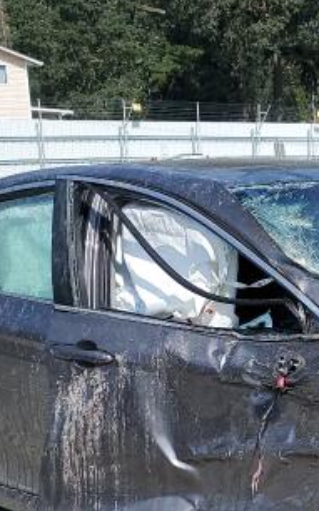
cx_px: 376
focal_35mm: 72
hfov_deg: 17.3
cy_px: 466
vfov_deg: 27.5
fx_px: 1002
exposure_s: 1/3333
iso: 50
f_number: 1.5
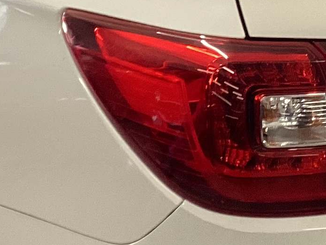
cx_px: 244
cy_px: 43
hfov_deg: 13.5
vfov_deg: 10.1
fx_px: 1375
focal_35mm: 146
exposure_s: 1/60
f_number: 2.4
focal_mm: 3.3
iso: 80
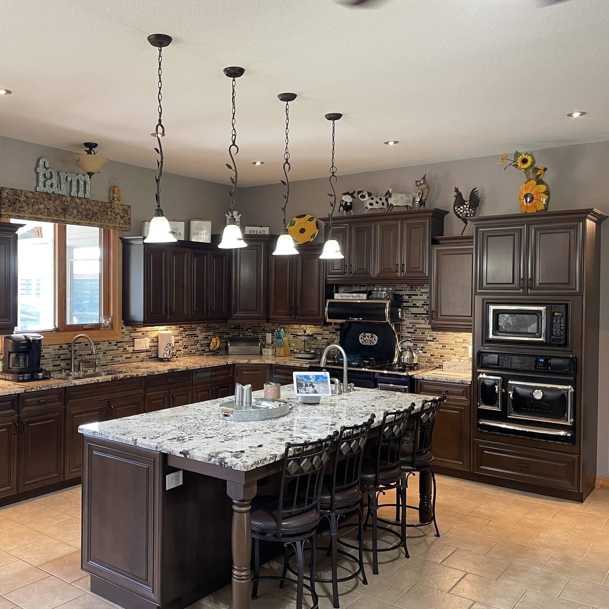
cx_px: 212
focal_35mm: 31
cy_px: 307
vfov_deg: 52.5
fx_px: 617
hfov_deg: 51.7
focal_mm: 4.2
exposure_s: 1/60
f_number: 1.6
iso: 200
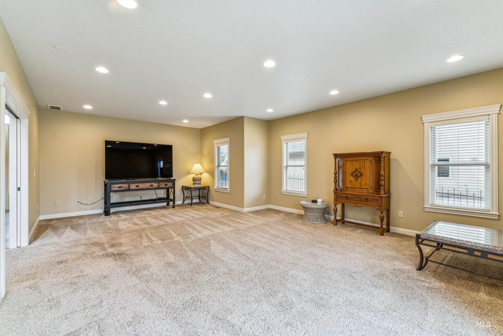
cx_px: 252
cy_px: 168
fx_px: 218
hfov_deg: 98.2
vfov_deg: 75.1
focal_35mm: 16
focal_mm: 15.6
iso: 400
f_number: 13
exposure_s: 1/8
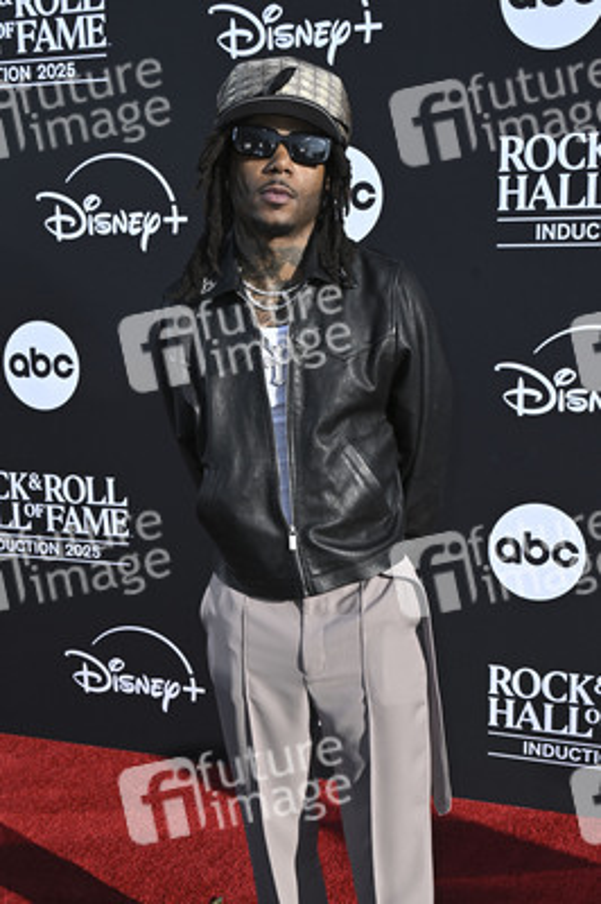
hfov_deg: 37.8
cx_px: 300
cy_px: 452
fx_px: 878
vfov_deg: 54.5
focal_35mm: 35
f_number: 10
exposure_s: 1/320
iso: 200
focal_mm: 35
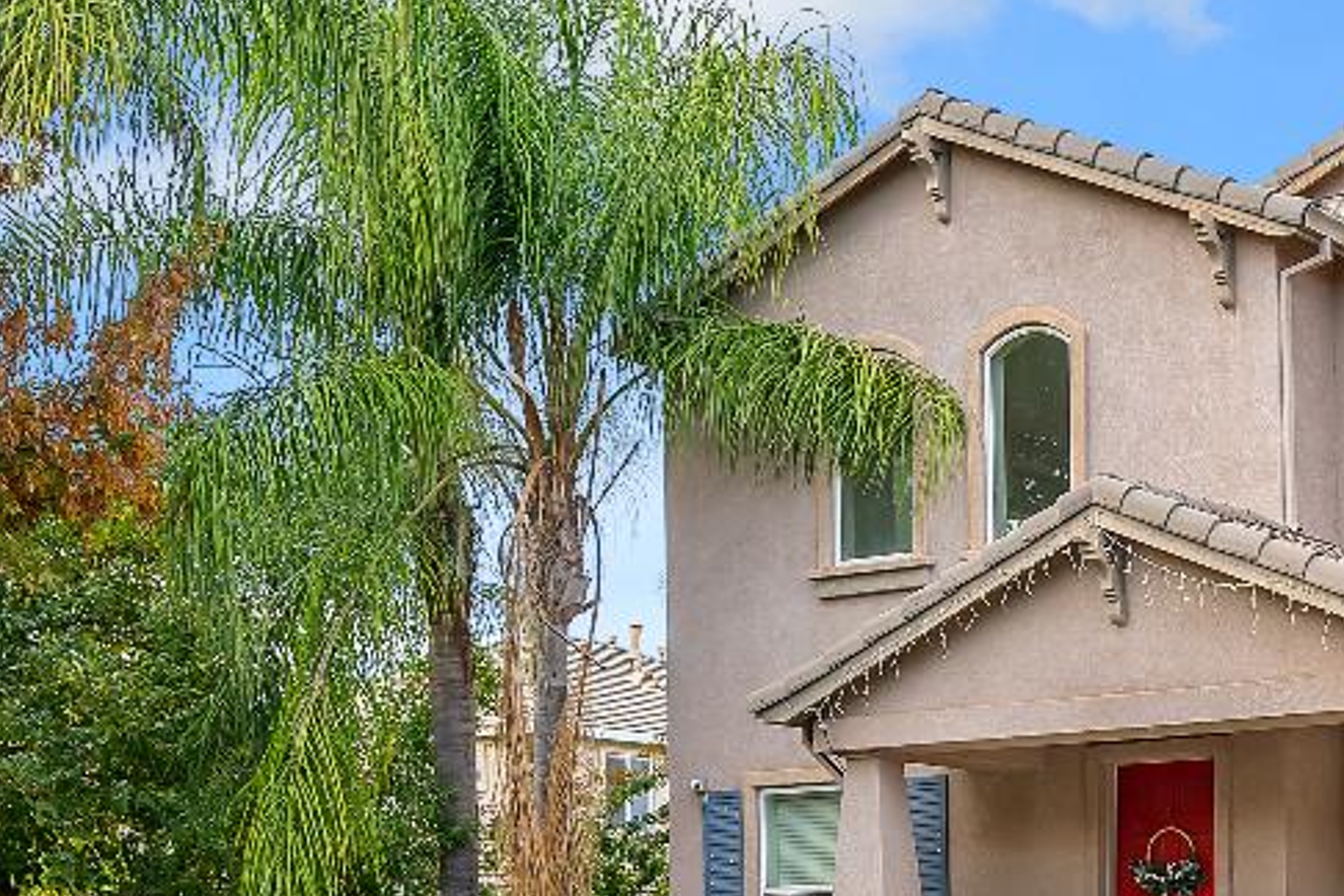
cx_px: 1272
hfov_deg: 26.2
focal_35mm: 74
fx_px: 2762
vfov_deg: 17.6
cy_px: 1062
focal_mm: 24
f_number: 5.6
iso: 100
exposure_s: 1/80
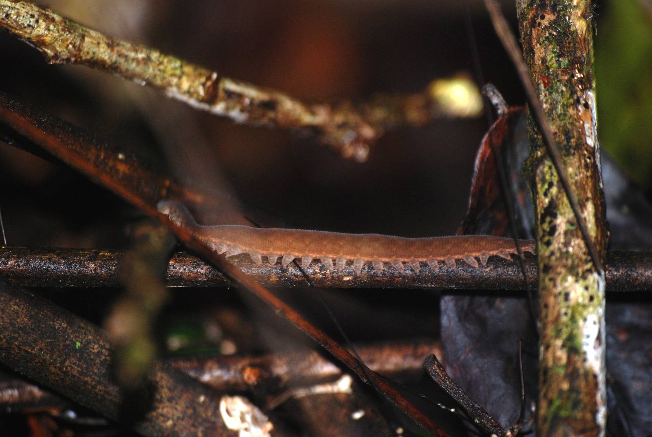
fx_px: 7344
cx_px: 326
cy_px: 218
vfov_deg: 3.4
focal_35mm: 405
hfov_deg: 5.1
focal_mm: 270
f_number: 5.6
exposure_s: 1/60
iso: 400
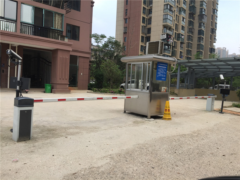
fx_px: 201
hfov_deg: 61.7
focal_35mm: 29
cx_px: 120
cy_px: 90
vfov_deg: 48.2
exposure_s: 1/964
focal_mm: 4.15
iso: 32
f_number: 2.2
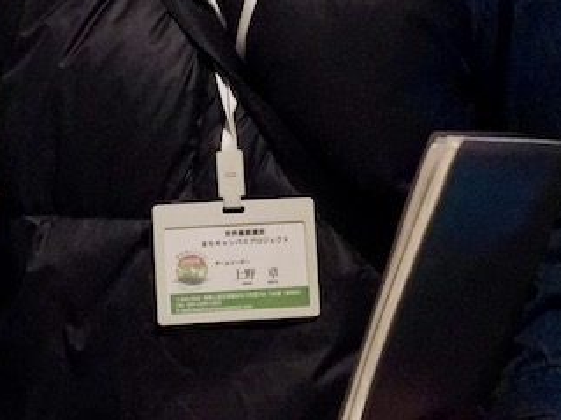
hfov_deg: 17.7
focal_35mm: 111
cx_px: 236
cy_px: 28
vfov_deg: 13.2
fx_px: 1798
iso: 6400
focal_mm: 16
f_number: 3.5
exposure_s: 1/500
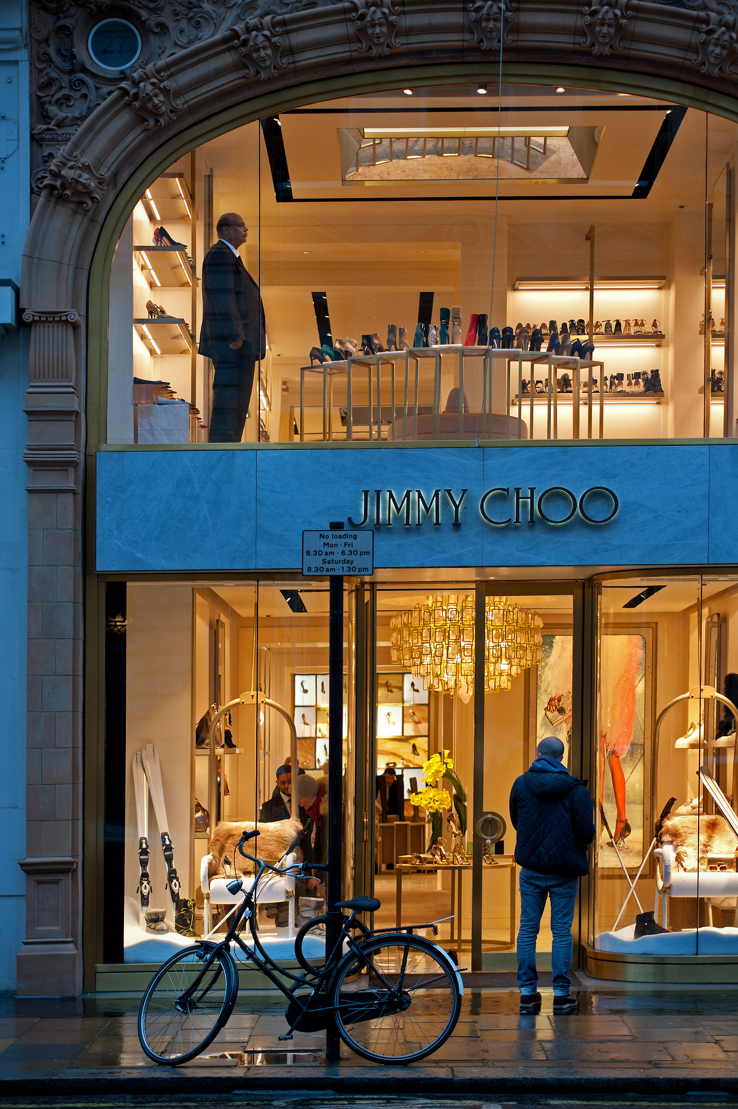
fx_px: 2156
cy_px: 554
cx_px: 369
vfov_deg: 28.9
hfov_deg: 19.4
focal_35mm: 70
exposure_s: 1/400
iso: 800
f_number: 3.2
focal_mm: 70
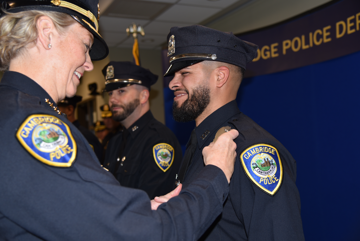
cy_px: 120
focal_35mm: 40
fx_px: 400
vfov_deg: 33.4
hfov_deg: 48.4
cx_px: 180
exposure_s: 1/60
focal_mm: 40
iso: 200
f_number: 4
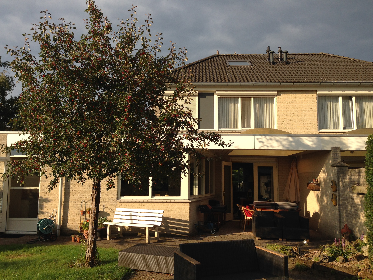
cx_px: 186
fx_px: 356
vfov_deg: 42.9
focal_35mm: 33
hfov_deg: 55.4
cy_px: 140
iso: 50
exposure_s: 1/653
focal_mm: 4.12
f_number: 2.4
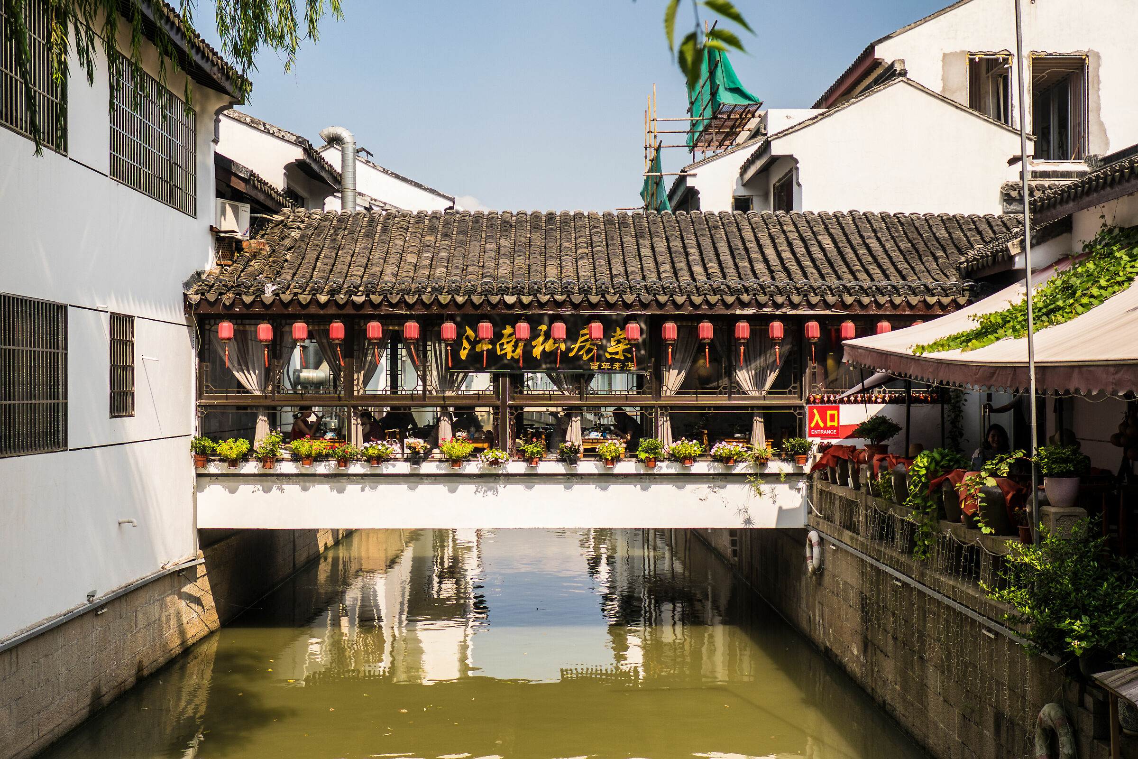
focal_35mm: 40
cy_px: 380
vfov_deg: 33.4
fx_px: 1264
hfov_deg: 48.5
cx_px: 569
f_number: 5
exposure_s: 1/640
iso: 200
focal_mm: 26.5
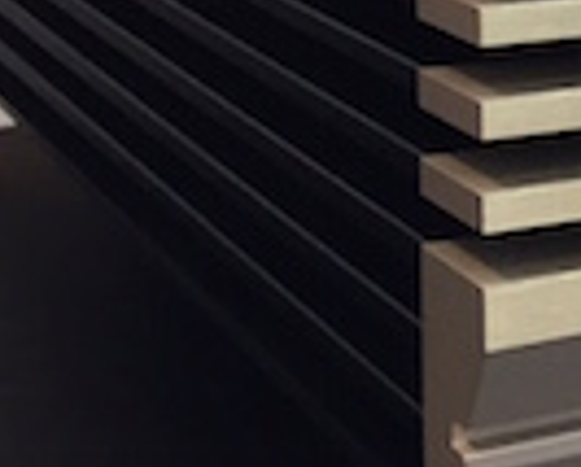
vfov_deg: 11.0
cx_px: 1363
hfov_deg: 11.7
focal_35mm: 136
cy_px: -183
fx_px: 2344
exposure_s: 1/33
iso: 64
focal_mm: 4.15
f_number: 2.2
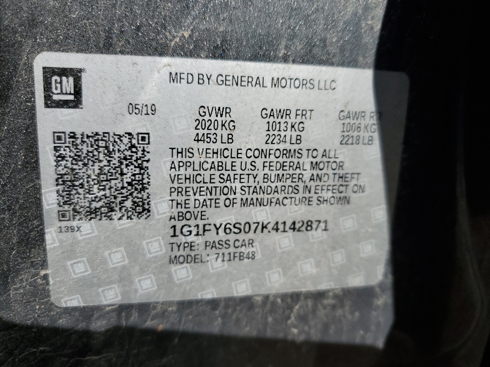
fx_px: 368
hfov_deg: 67.3
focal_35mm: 26
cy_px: 184
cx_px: 245
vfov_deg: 53.1
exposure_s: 1/3333
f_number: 1.5
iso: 50
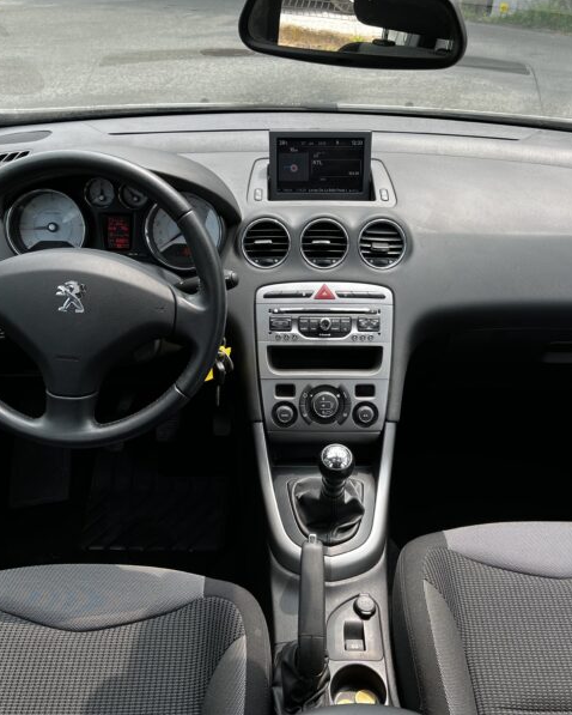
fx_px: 719
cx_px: 292
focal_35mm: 34
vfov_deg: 52.8
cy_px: 357
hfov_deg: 43.4
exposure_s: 1/572
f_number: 1.5
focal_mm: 5.7
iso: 50
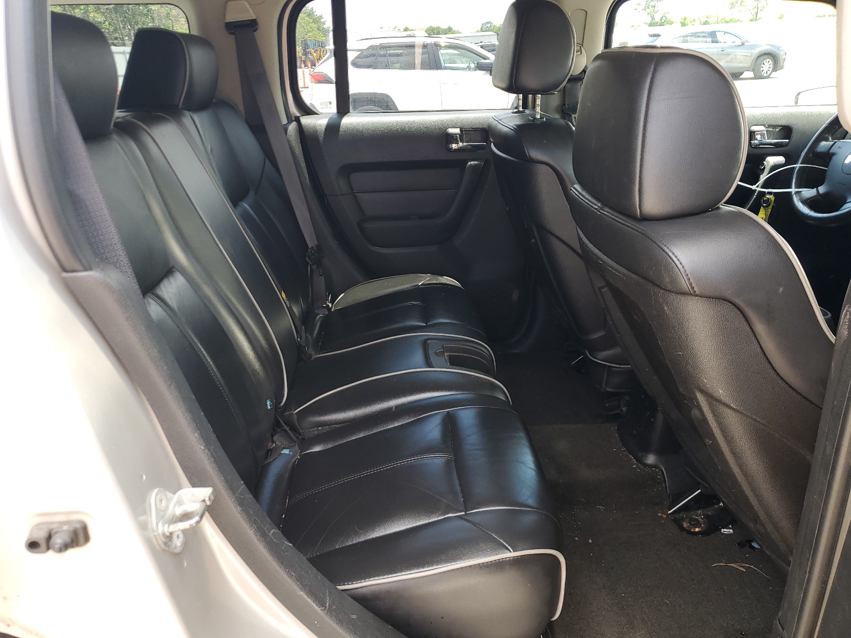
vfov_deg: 53.1
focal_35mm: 26
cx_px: 426
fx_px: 639
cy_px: 319
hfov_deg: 67.3
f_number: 1.5
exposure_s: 1/139
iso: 50
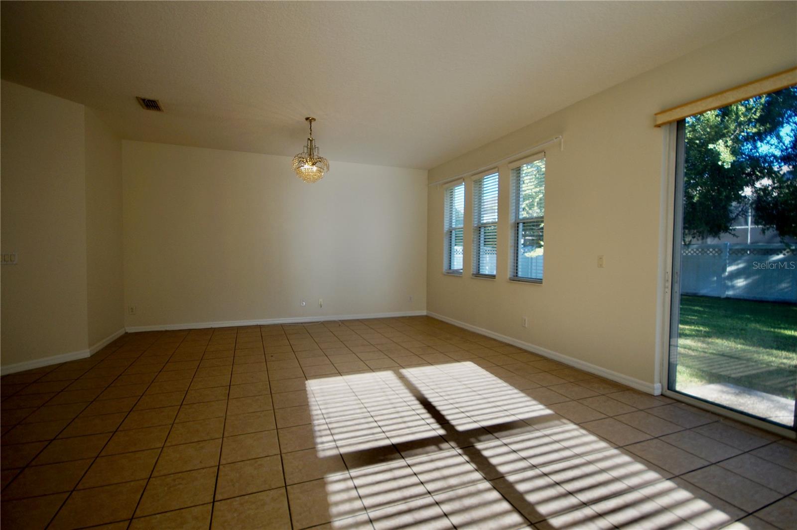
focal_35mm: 15
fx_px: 332
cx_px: 398
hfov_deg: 100.4
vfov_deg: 77.2
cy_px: 265
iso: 160
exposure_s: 1/160
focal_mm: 10
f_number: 4
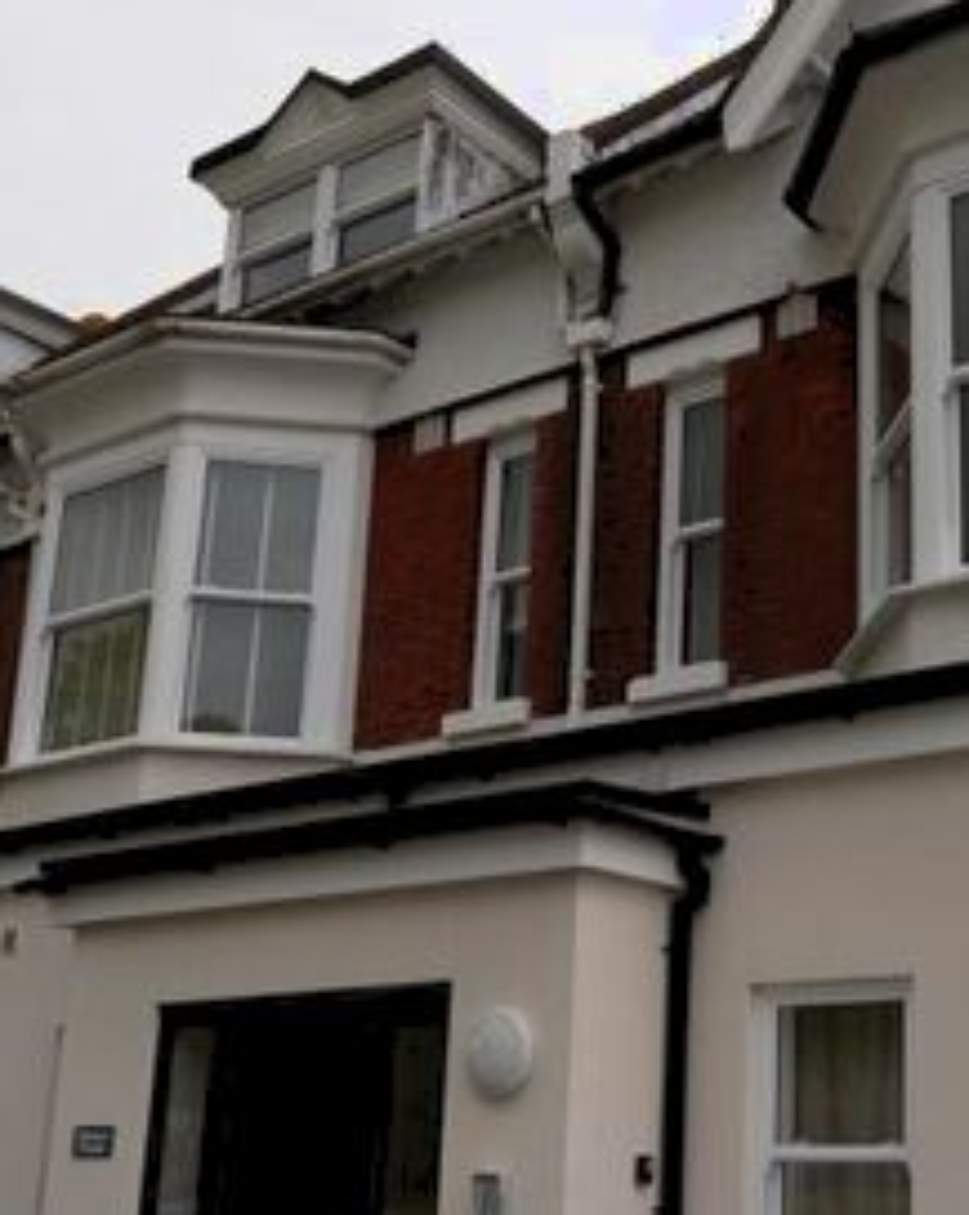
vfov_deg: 40.2
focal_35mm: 46
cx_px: 844
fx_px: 1652
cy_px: 742
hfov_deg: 31.4
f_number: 8
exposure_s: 1/200
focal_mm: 19
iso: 100
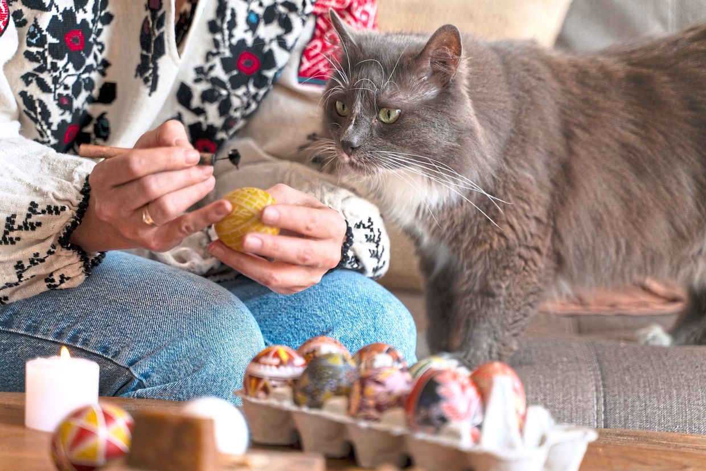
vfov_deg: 18.2
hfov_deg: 27.0
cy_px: 236
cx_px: 353
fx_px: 1471
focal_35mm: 75
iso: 400
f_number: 2.8
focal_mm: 75
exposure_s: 1/400
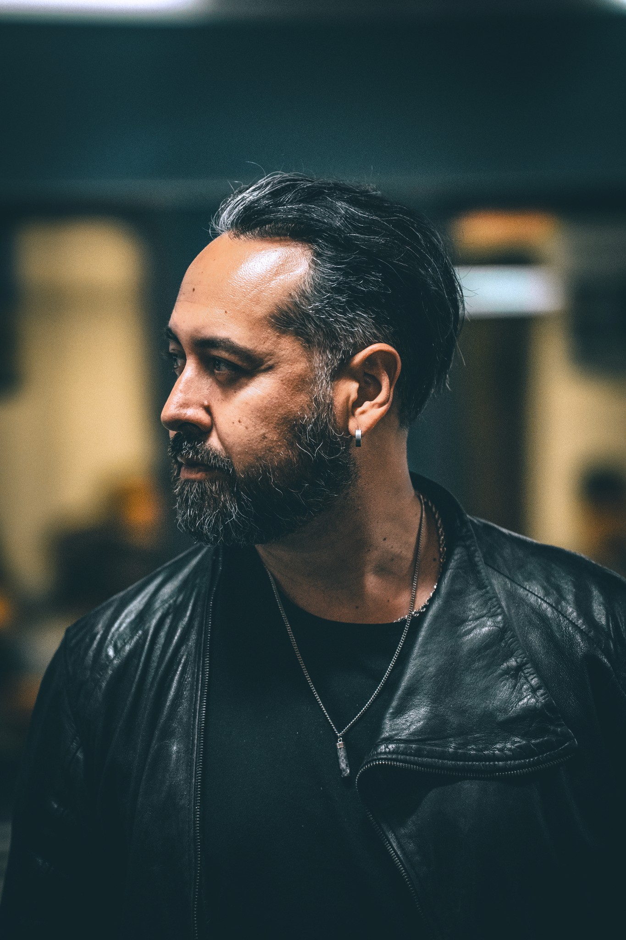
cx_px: 313
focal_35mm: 150
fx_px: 3913
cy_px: 470
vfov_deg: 13.7
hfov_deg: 9.1
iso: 12800
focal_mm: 150
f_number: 2.8
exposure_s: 1/160
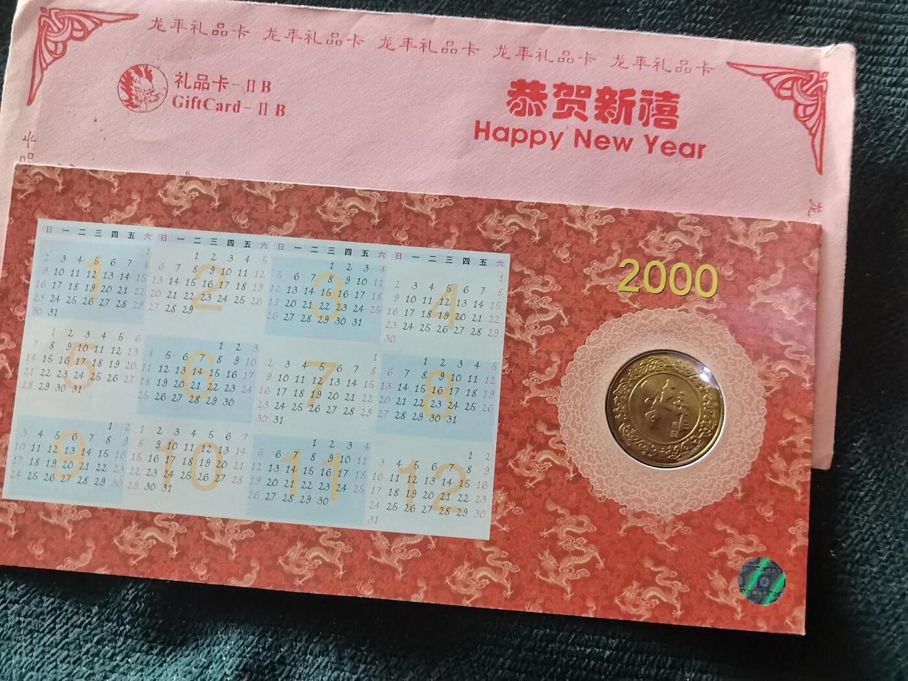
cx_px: 454
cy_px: 340
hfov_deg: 56.8
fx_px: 839
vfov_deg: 44.2
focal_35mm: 32
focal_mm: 4.94
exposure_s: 1/33.3
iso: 640
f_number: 1.9
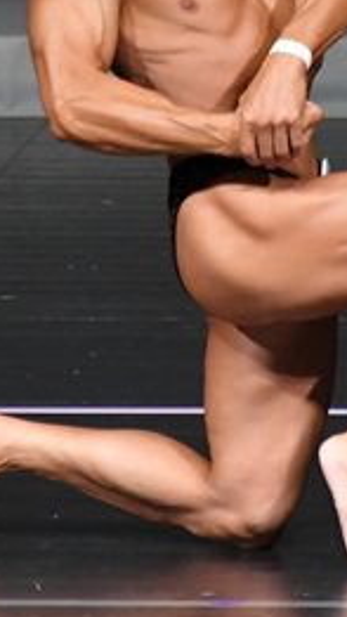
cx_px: 261
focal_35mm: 1399
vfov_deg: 1.5
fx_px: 22862
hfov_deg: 0.9
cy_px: 69
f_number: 5.6
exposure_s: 1/400
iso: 4000
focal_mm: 300
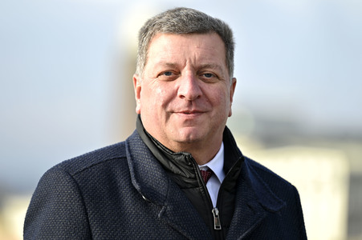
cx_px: 181
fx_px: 2010
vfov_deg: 6.9
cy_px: 120
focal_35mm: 200
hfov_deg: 10.3
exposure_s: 1/400
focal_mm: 200
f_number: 2.8
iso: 50
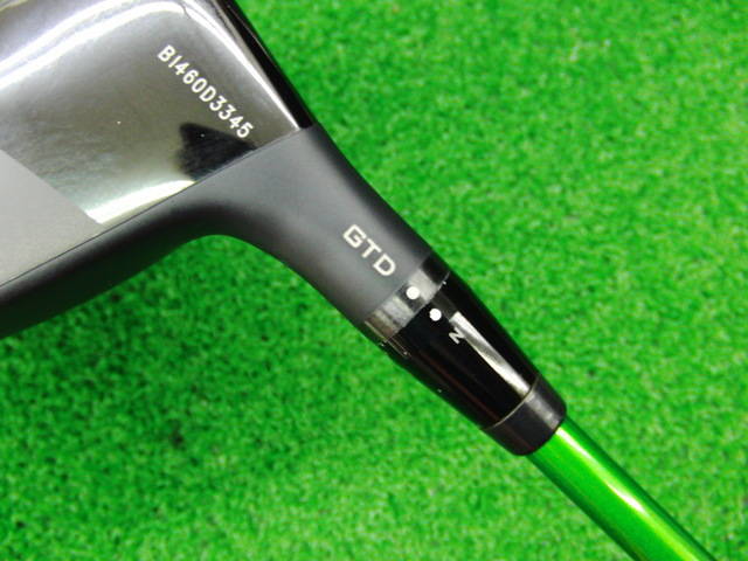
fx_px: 800
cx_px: 374
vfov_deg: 38.7
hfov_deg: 50.1
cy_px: 280
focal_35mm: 37
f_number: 3.6
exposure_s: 1/15
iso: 400
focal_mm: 6.42
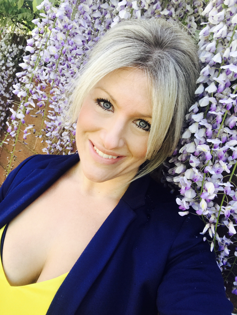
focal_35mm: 32
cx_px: 118
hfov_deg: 44.2
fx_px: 292
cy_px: 158
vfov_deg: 56.8
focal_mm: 2.87
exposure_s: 1/120
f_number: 2.2
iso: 25
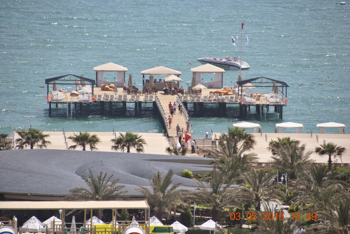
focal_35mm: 300
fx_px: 2920
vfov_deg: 4.6
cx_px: 175
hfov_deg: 6.9
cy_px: 117
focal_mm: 200
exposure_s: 1/1000
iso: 200
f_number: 5.6
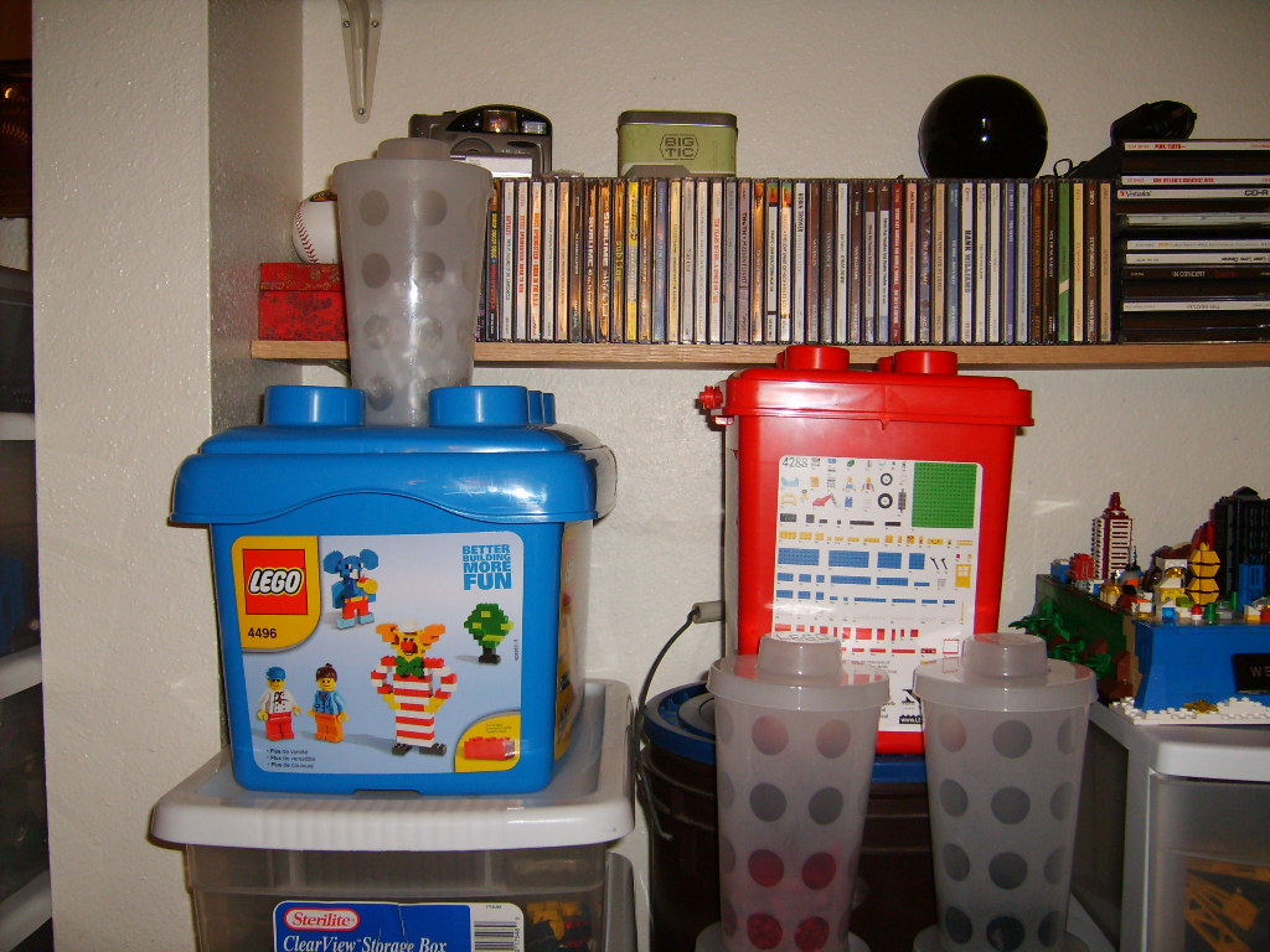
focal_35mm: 35
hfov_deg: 52.6
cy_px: 476
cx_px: 635
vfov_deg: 40.7
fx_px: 1284
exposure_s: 1/45
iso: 100
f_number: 2.8
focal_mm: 5.8
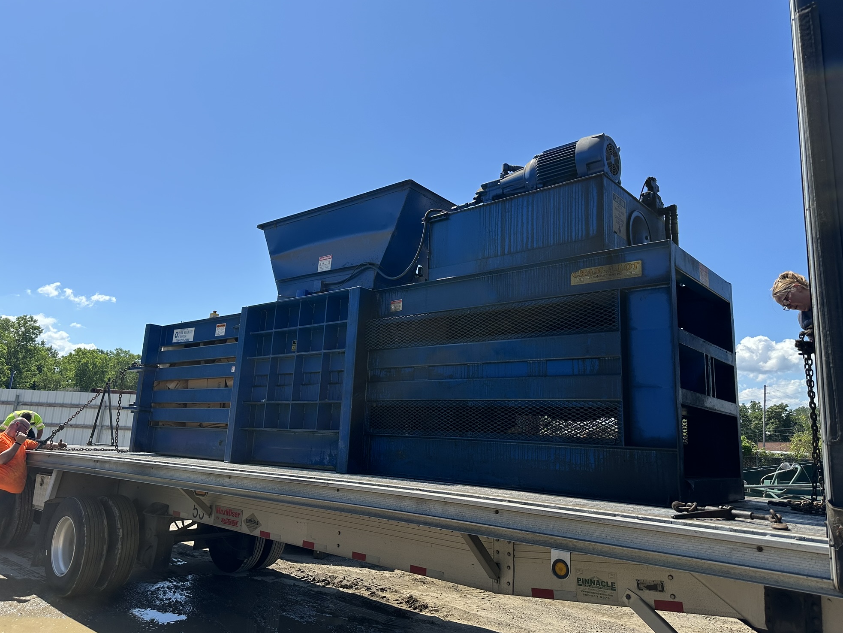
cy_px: 304
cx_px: 422
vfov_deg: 54.9
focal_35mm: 25
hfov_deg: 69.4
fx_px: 609
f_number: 1.78
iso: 80
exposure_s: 1/4348
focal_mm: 6.86
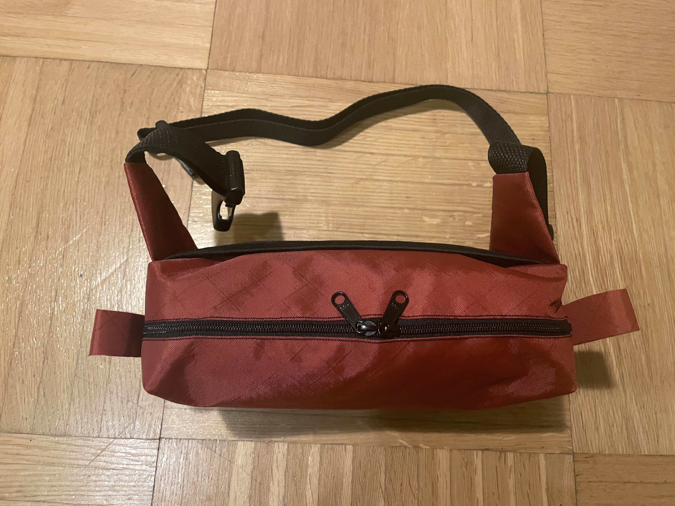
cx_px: 338
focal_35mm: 26
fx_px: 507
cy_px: 253
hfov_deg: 67.3
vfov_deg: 53.1
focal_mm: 4.2
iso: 640
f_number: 1.6
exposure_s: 1/33
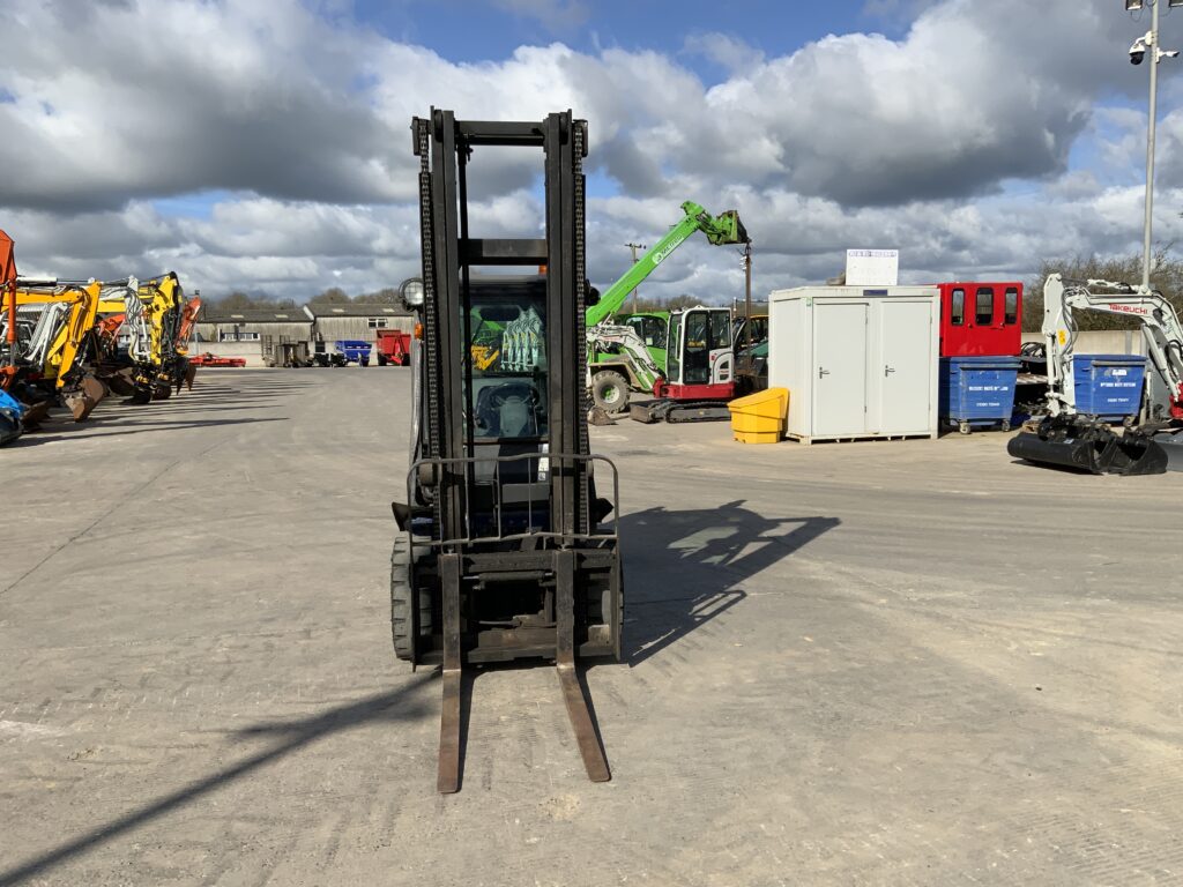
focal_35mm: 29
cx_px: 592
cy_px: 444
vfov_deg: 48.2
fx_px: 991
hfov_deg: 61.7
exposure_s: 1/2801
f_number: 1.8
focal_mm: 3
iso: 16
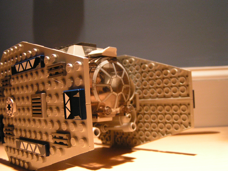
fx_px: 250
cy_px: 86
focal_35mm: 38
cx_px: 114
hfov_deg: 49.0
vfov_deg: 37.7
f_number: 2.8
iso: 200
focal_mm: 5.8
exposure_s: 1/20
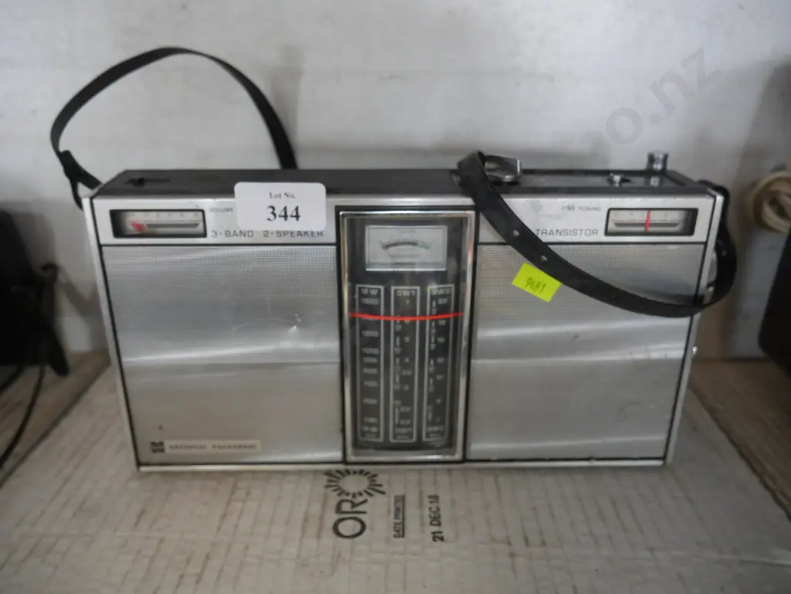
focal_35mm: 28
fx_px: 640
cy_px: 297
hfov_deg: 63.4
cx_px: 396
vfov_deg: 49.8
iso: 1600
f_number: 3.5
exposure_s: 1/60
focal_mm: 14
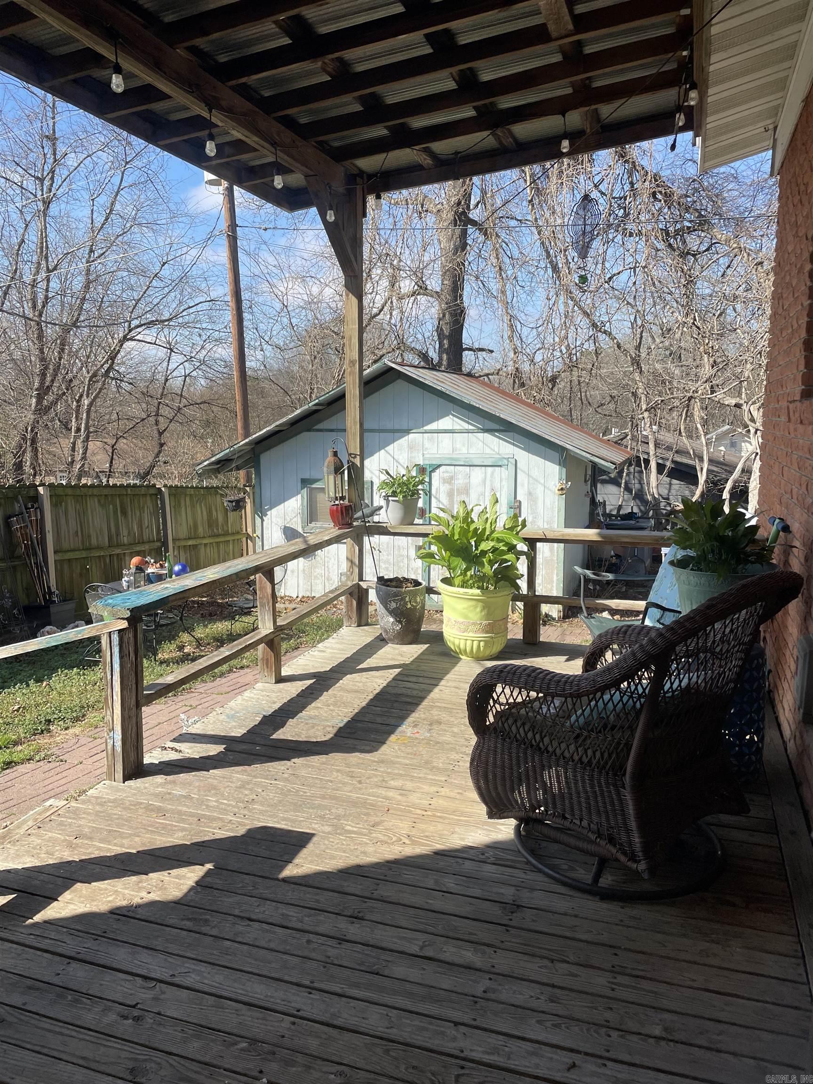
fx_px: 814
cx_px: 406
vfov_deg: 67.3
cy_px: 542
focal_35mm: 26
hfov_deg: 53.1
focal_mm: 4.2
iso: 32
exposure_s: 1/1642
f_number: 1.6
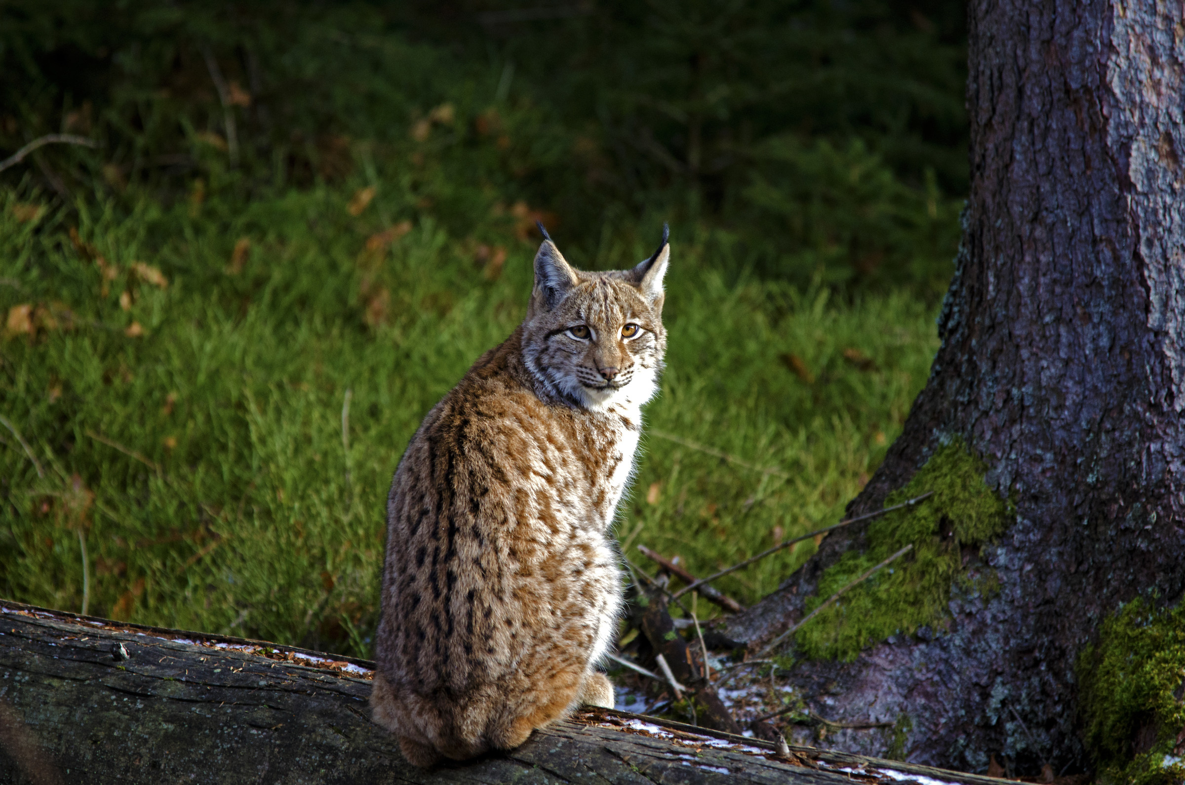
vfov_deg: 1.8
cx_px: 592
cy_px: 392
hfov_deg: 2.8
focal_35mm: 750
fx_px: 24633
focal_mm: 500
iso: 800
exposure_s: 1/125
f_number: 6.3
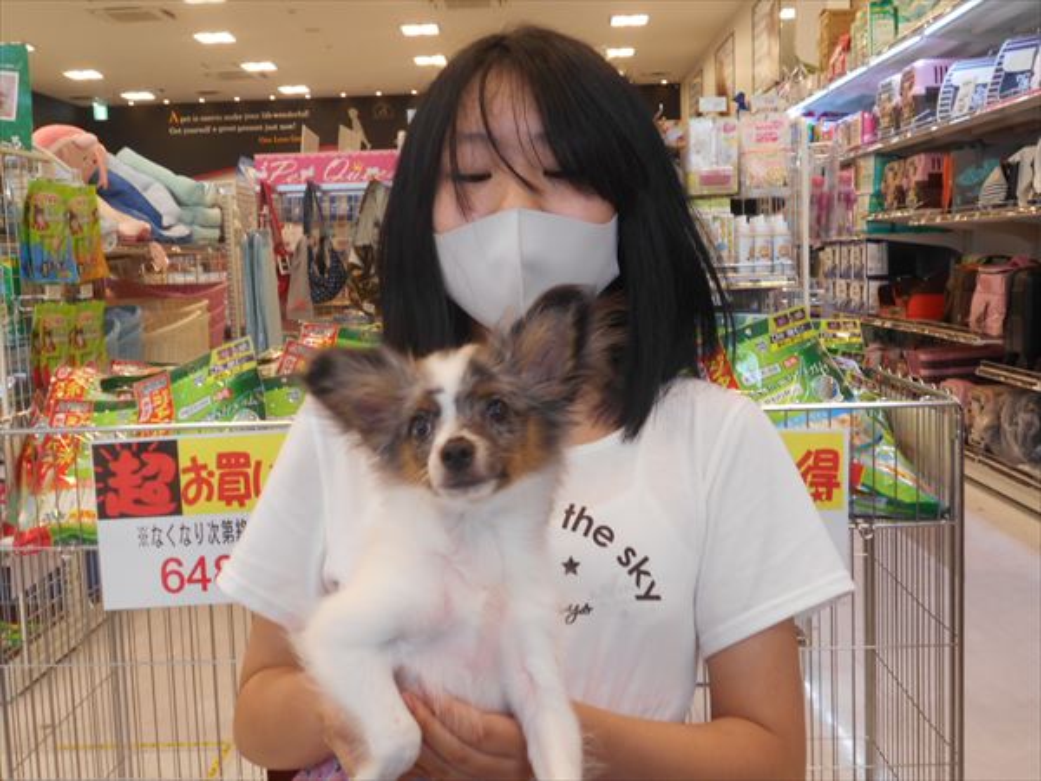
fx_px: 1173
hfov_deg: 47.9
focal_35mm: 39
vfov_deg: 36.8
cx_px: 520
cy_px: 390
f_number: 3.9
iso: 110
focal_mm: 6.7
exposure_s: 1/30
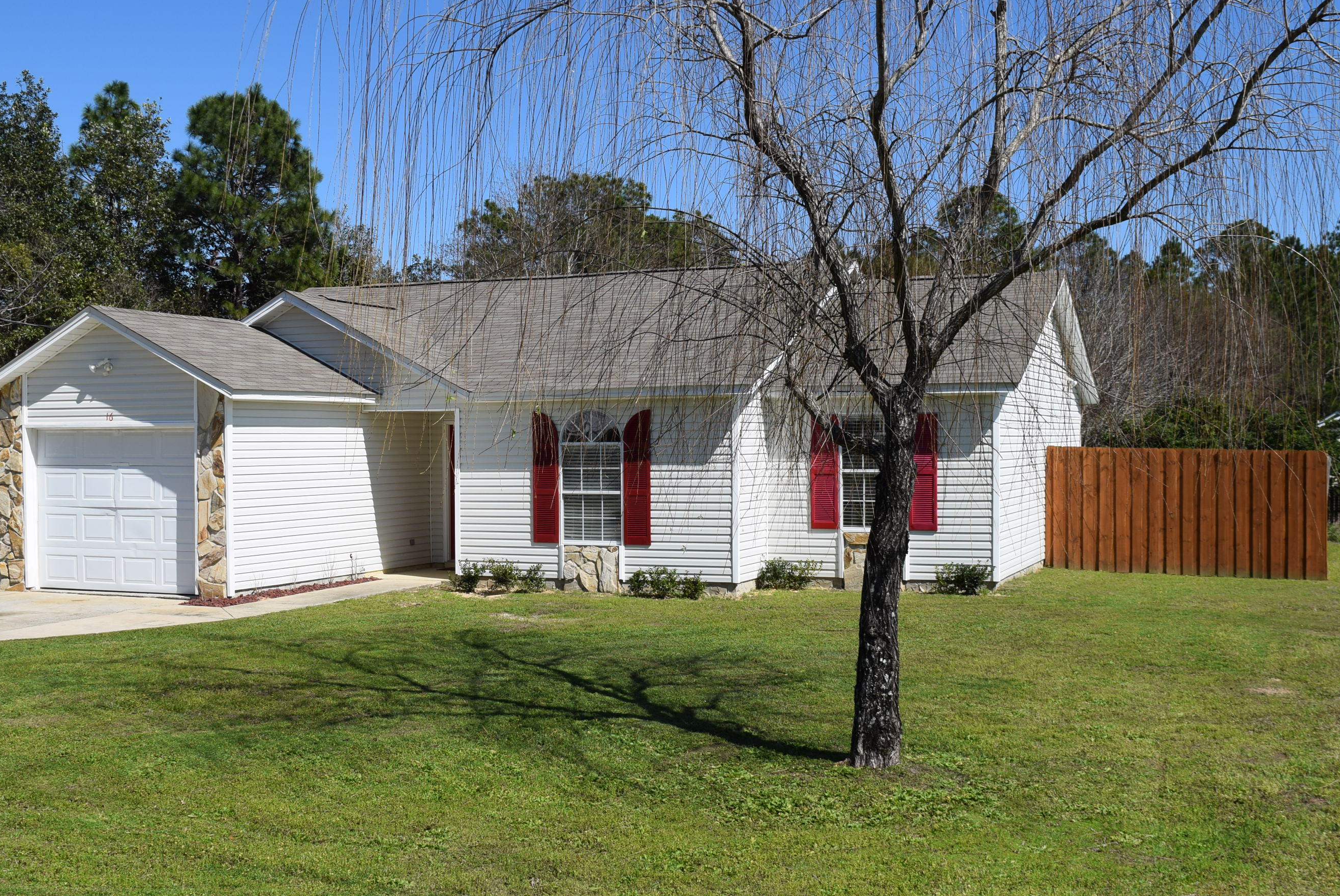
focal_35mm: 43
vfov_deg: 31.5
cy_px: 475
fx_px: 1586
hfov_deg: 45.8
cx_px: 635
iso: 200
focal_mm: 25
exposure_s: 1/500
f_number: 11
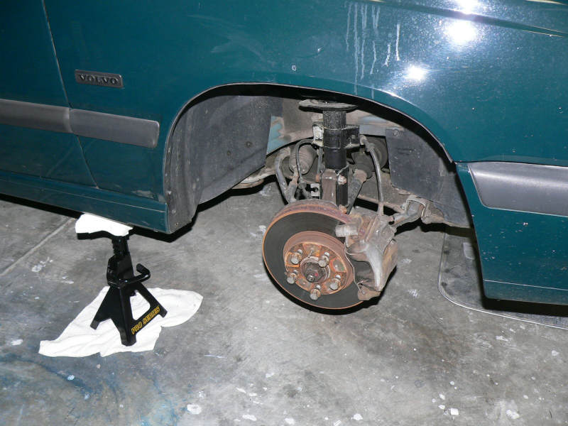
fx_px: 591
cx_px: 284
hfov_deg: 51.4
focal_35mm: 36
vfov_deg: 39.7
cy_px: 213
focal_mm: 6
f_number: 2.8
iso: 100
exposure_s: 1/60
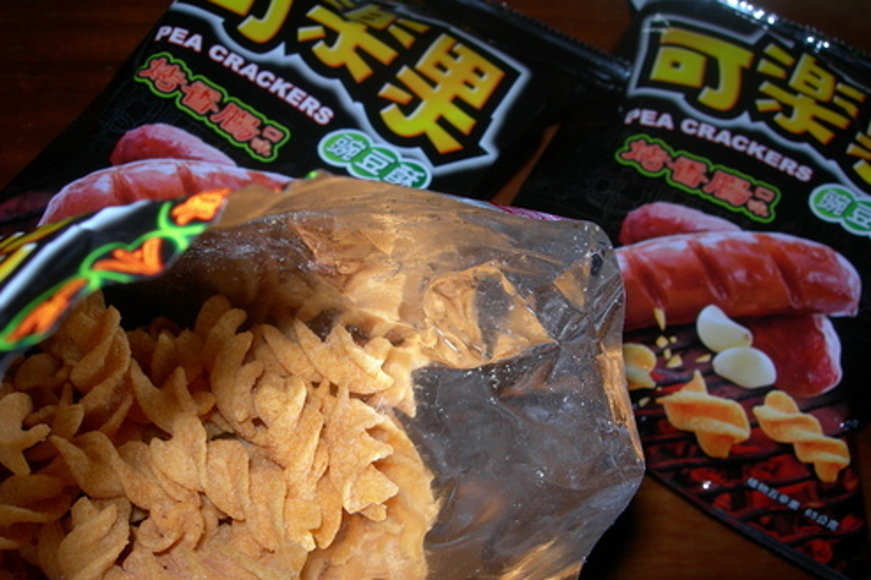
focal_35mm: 40
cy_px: 322
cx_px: 434
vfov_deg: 33.3
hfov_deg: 48.5
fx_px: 967
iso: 50
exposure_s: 1/60.1
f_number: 4.8
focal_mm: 7.8
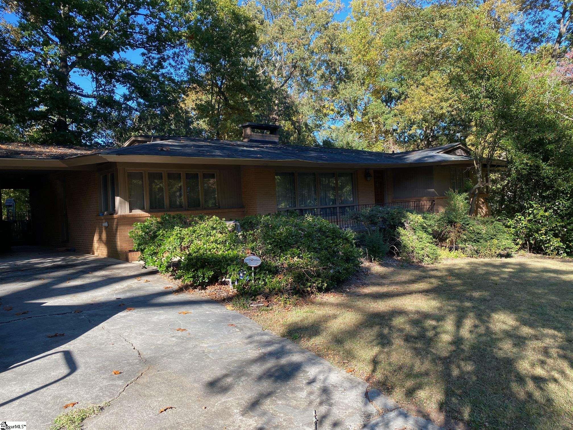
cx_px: 286
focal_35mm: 26
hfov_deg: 67.3
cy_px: 215
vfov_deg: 53.1
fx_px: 430
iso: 32
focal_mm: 4.25
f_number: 1.8
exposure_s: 1/428
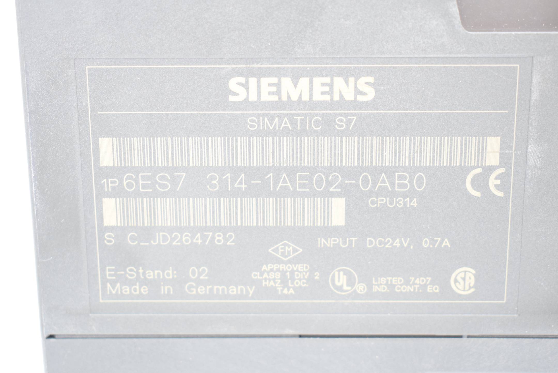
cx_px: 279
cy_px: 186
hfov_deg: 35.0
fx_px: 884
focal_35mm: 57
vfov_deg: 23.8
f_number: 4.8
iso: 2200
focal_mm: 38
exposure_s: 1/60
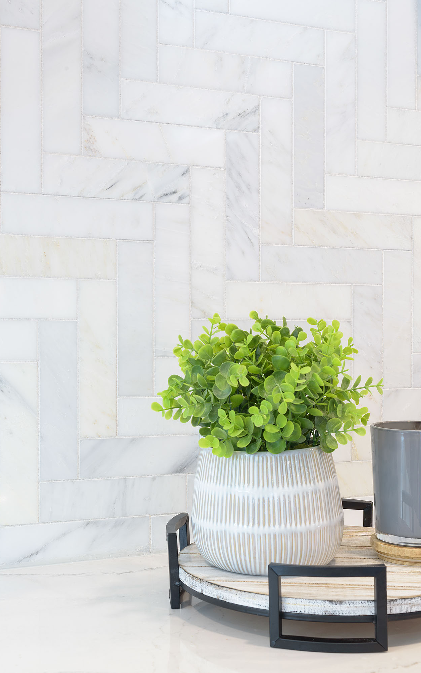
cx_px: 195
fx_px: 955
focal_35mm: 52
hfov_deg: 24.9
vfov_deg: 38.9
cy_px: 342
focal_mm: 50
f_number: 11
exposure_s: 1
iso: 100
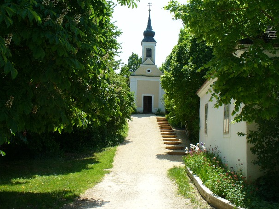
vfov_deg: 36.8
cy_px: 104
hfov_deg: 47.9
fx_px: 314
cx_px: 140
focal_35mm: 39
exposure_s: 1/250
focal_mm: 6.1
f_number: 5.6
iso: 80
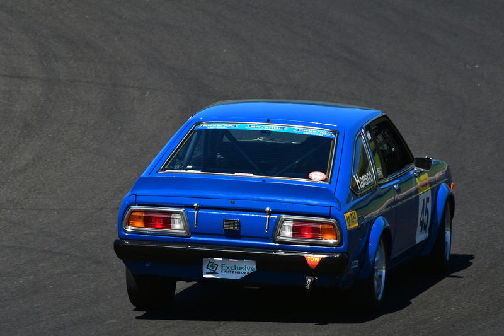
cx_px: 252
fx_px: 8818
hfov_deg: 3.3
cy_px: 168
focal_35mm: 630
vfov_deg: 2.2
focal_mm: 420
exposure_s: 1/640
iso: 500
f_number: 13
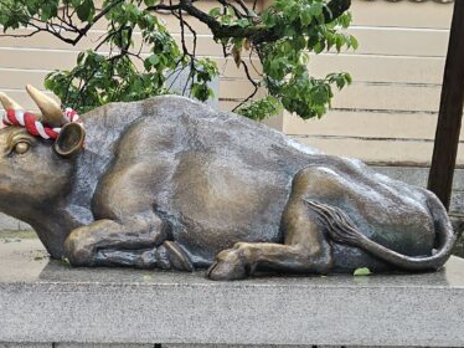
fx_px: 844
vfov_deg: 23.1
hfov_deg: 30.6
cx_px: 169
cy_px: 254
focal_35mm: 63
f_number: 1.8
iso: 200
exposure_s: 1/180
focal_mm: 5.4
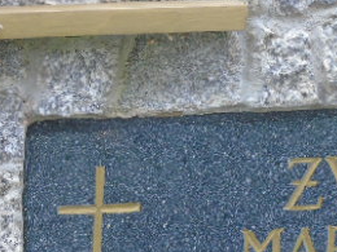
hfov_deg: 5.7
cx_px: 272
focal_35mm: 350
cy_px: 194
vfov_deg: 4.2
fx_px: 3407
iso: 400
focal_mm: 25
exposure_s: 1/80
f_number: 4.7
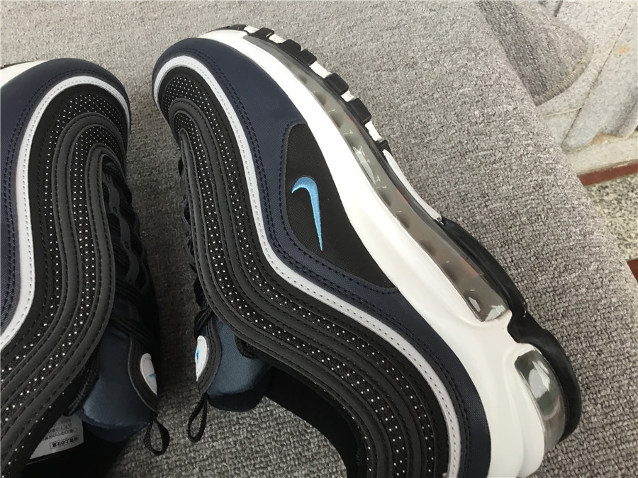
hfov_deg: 58.4
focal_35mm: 31
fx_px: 571
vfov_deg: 45.4
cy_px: 239
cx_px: 319
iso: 32
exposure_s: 1/33
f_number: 2.4
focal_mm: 3.3
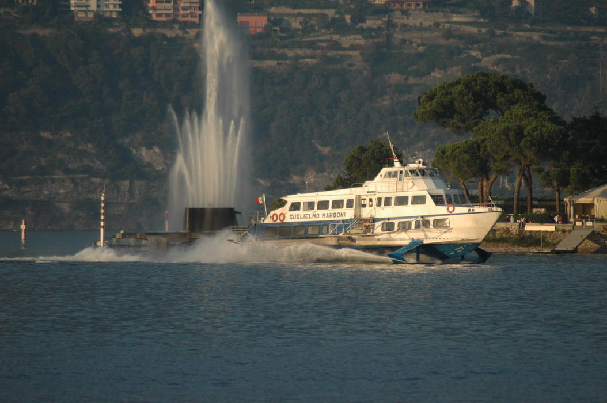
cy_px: 202
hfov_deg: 4.6
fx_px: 7578
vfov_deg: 3.0
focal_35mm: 450
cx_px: 304
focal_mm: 300
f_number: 5.6
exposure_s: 1/1500
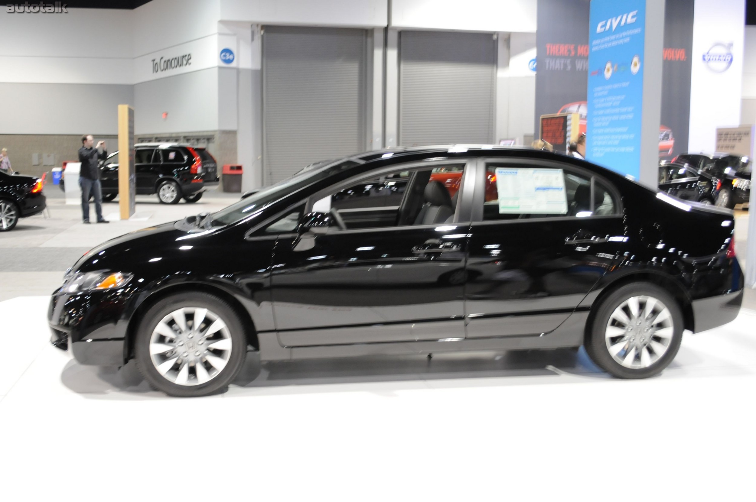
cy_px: 251
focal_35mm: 42
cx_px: 378
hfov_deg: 46.4
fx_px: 881
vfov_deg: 31.8
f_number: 4.5
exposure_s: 1/13
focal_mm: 28
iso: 800
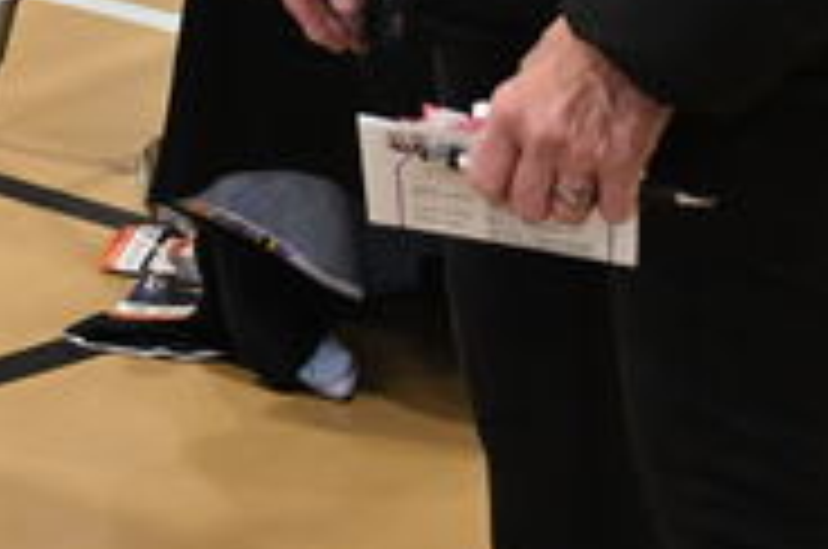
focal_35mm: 187
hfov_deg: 10.1
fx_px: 4289
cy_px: -547
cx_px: -873
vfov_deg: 7.1
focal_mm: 33.5
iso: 2000
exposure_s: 1/125
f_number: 4.8
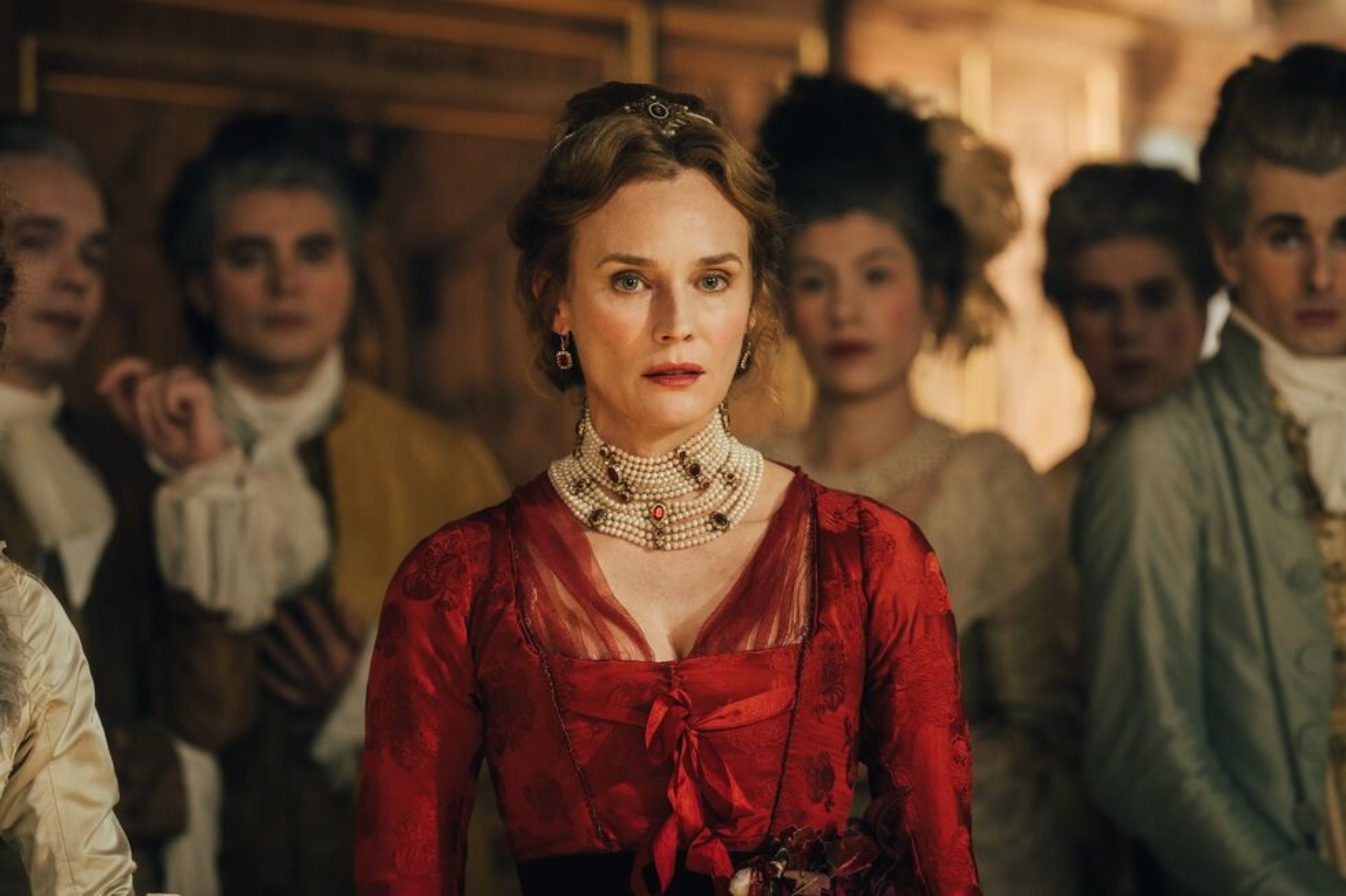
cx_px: 673
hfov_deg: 15.2
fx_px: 5046
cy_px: 448
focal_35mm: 135
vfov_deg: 10.2
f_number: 3.2
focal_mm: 135
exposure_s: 1/350
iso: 3200
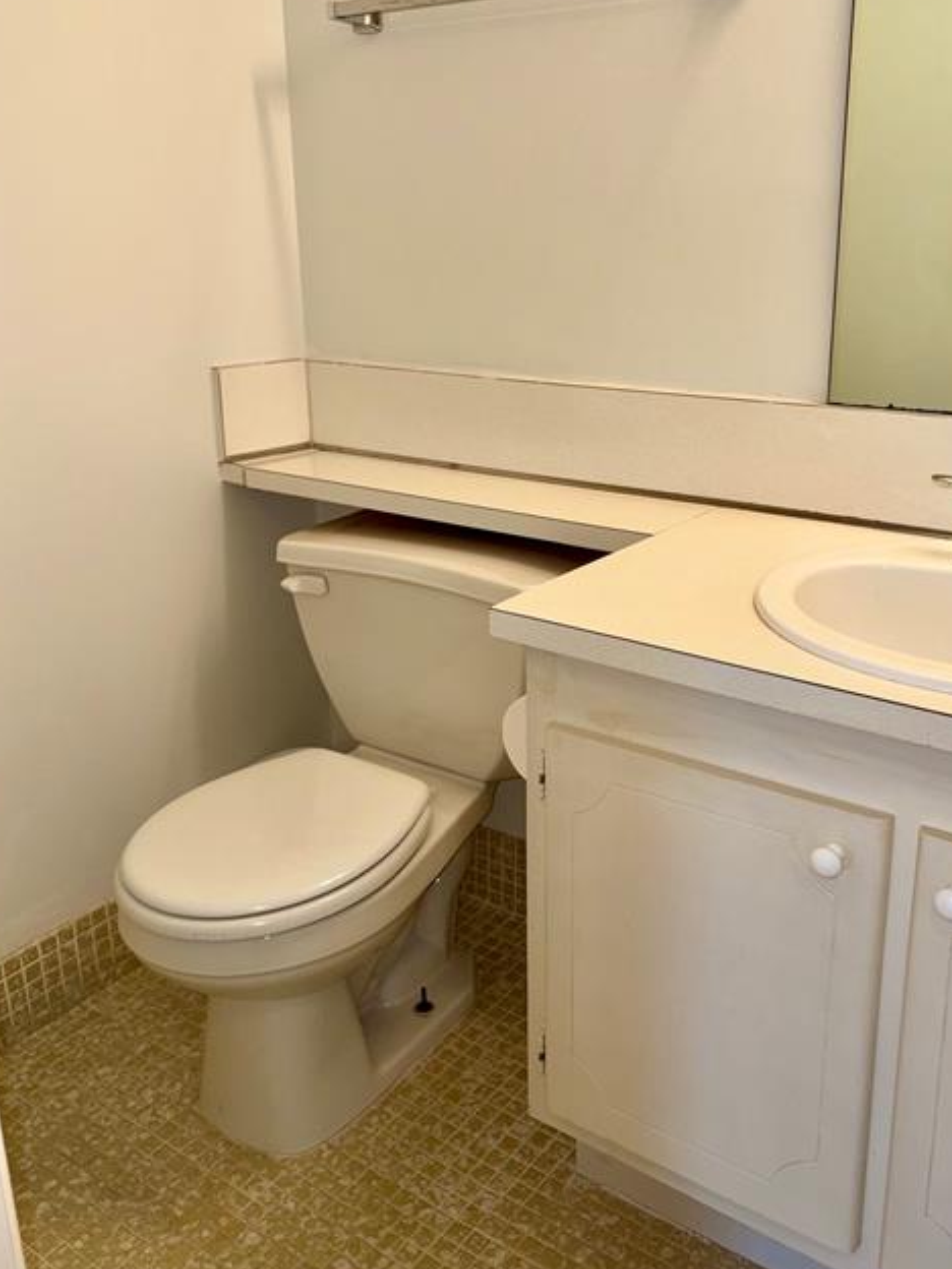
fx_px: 1173
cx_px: 557
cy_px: 553
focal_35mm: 32
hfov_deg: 44.0
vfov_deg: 56.6
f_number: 1.6
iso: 50
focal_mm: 5.96
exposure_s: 1/120
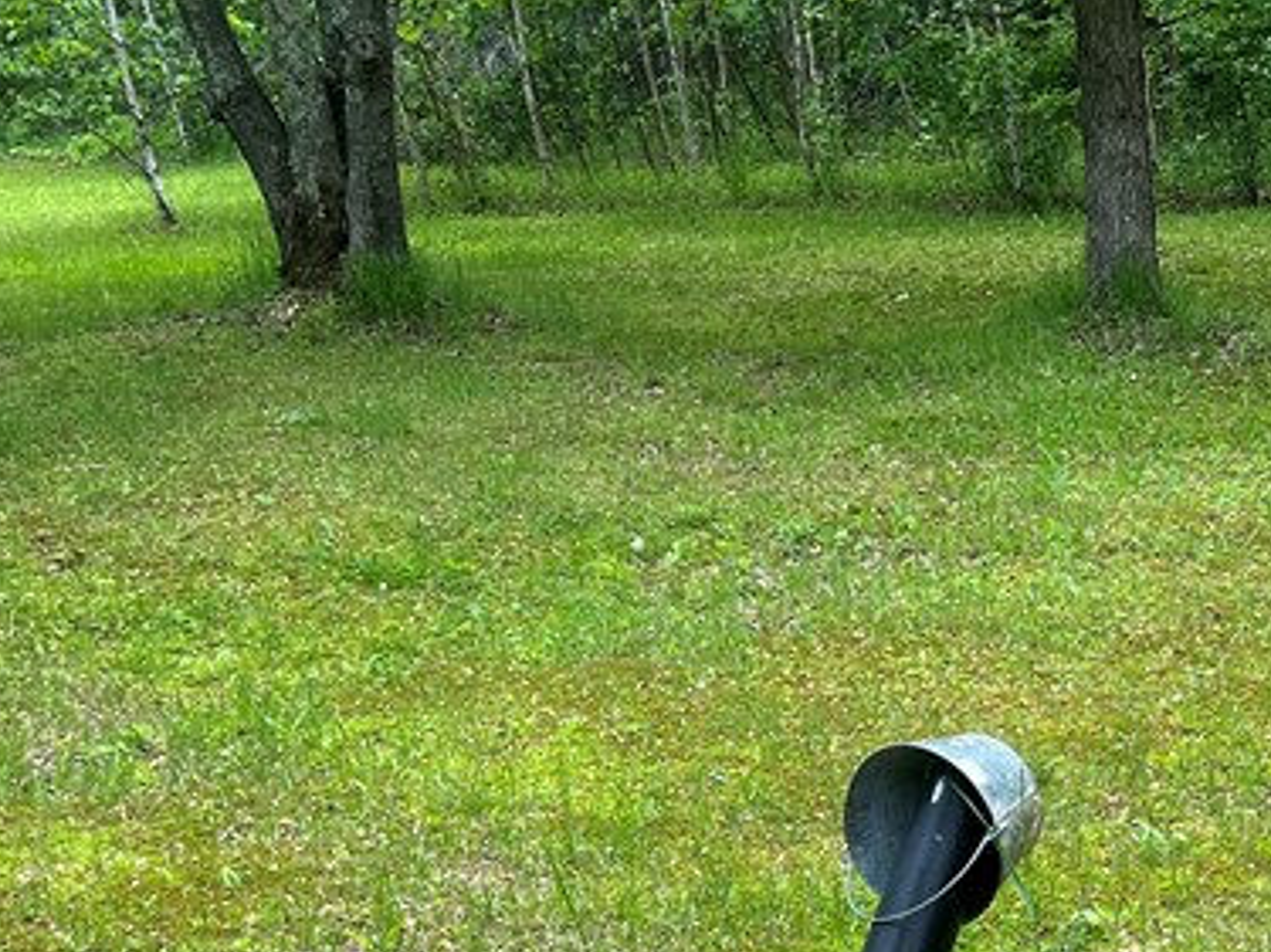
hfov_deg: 27.1
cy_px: 722
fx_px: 2606
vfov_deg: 20.5
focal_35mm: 71
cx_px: 922
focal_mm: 5.7
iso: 50
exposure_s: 1/632
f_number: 1.5
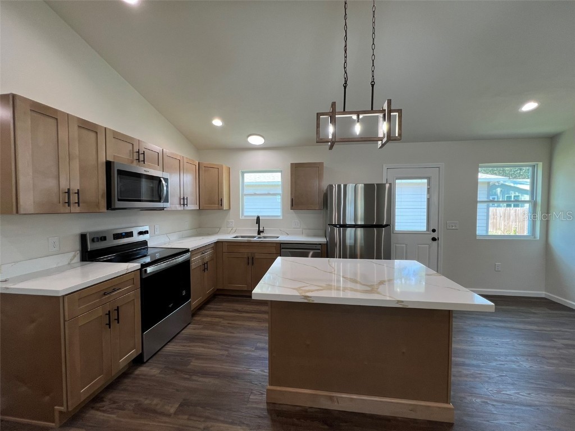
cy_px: 216
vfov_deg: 89.9
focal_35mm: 13
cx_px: 288
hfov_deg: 106.2
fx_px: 216
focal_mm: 1.57
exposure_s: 1/120
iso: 80
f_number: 1.8
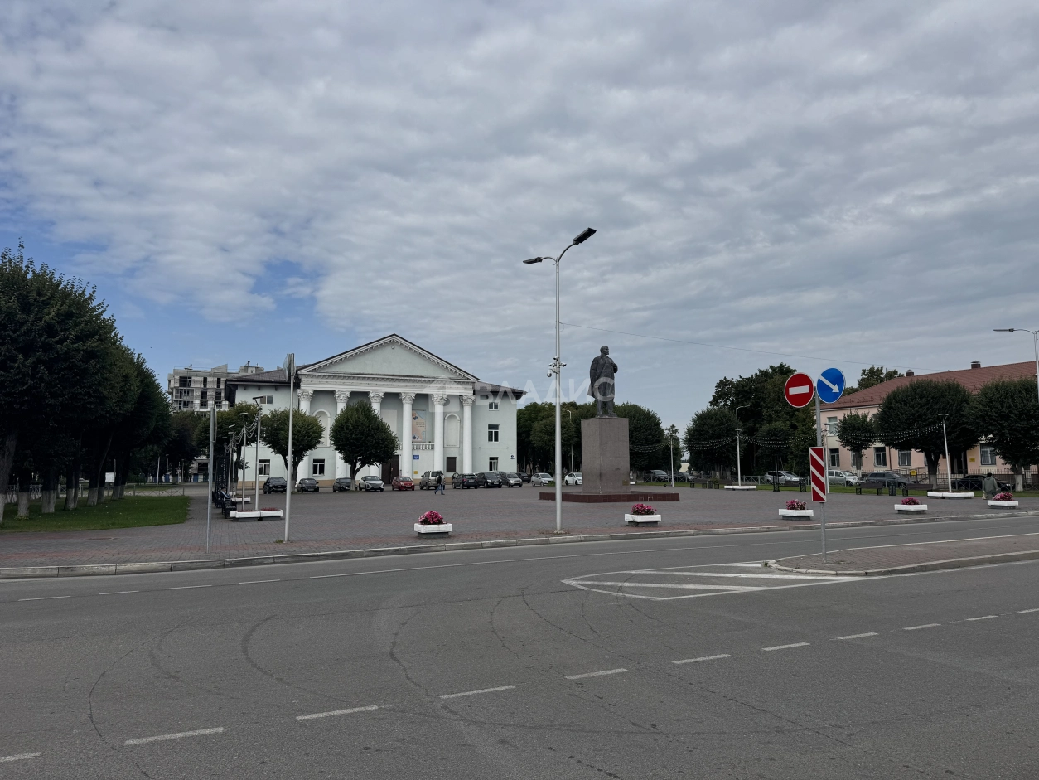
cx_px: 520
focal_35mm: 24
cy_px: 390
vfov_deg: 56.8
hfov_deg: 71.6
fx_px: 720
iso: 80
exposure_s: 1/7937
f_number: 1.78
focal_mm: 6.76
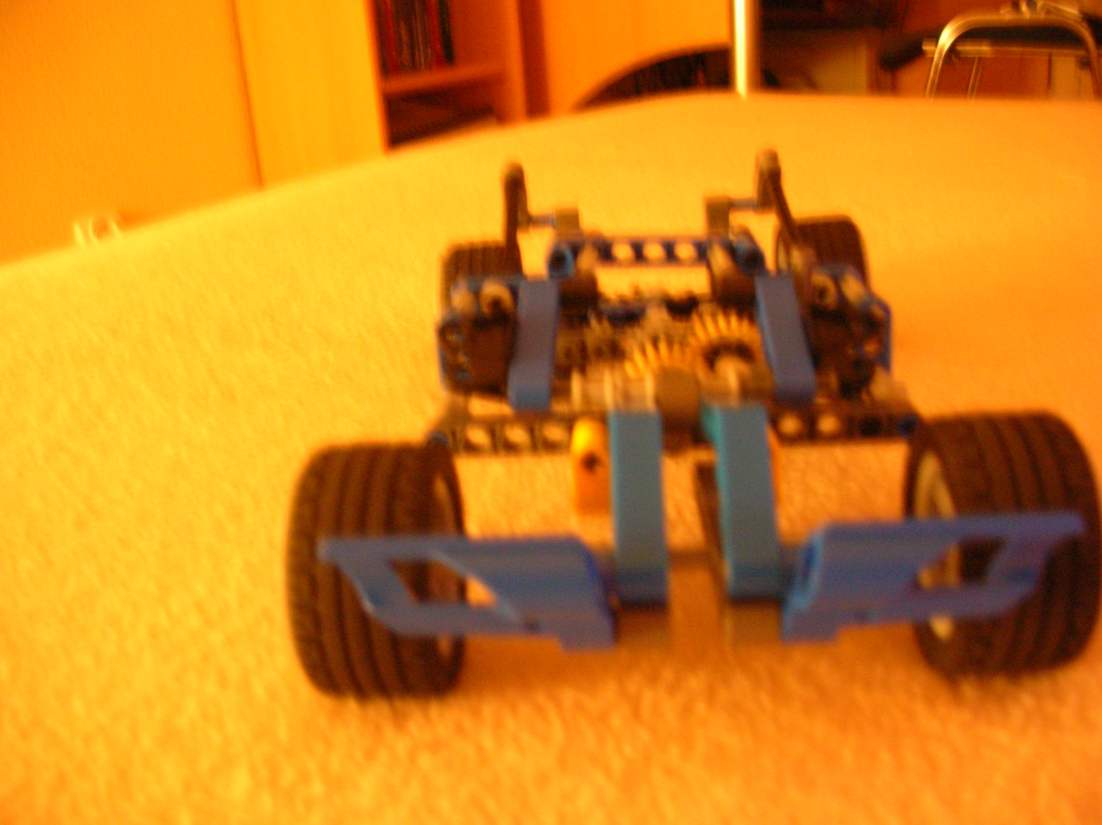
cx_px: 551
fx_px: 1113
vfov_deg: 40.6
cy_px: 412
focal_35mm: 35
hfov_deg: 52.7
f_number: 2.8
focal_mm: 5.8
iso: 200
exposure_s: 1/2.4
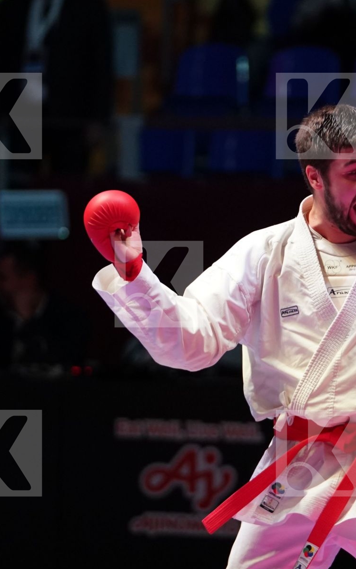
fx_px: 5853
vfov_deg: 5.6
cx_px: 320
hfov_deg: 3.5
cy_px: 284
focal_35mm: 377
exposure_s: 1/1000
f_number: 2.8
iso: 2500
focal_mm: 164
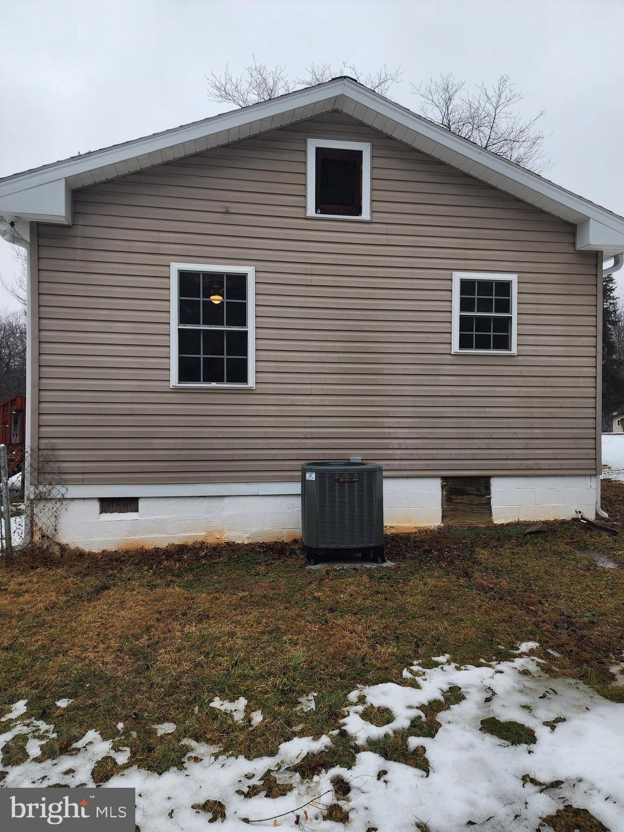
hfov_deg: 58.9
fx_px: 553
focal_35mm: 23
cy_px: 416
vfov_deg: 73.9
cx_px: 312
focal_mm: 6.4
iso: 16
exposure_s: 1/180
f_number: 1.8
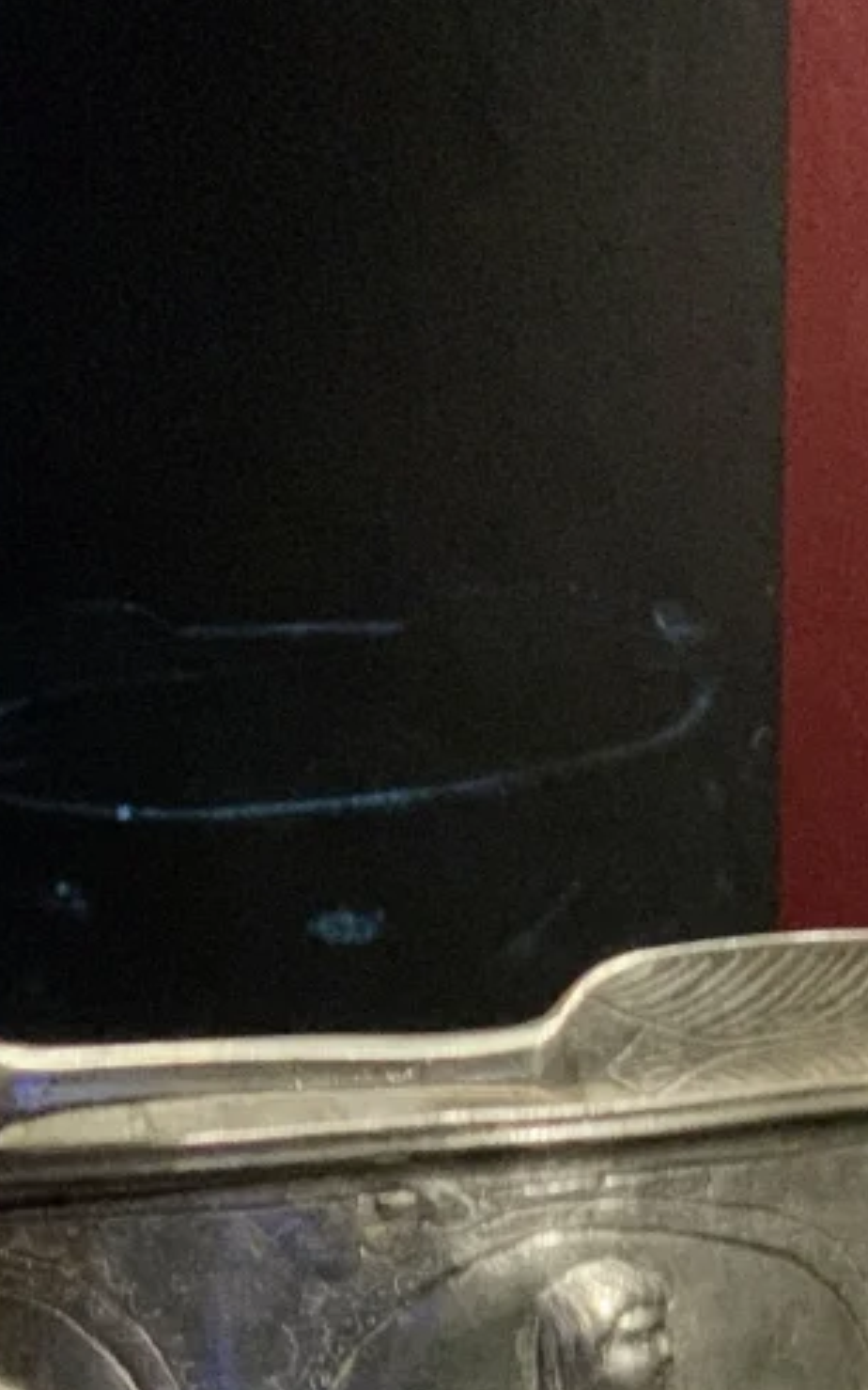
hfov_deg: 8.1
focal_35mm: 161
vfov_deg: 12.7
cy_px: 1587
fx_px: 6096
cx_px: 397
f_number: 2.4
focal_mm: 6
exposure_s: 1/40
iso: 500
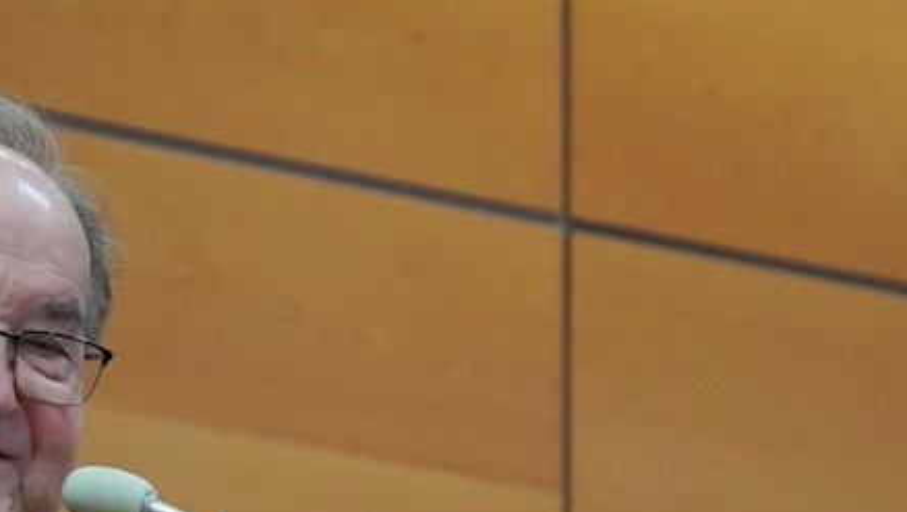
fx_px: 8904
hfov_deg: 5.8
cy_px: 510
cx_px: 79
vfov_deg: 3.3
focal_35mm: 370
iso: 4000
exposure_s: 1/160
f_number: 5
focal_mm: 86
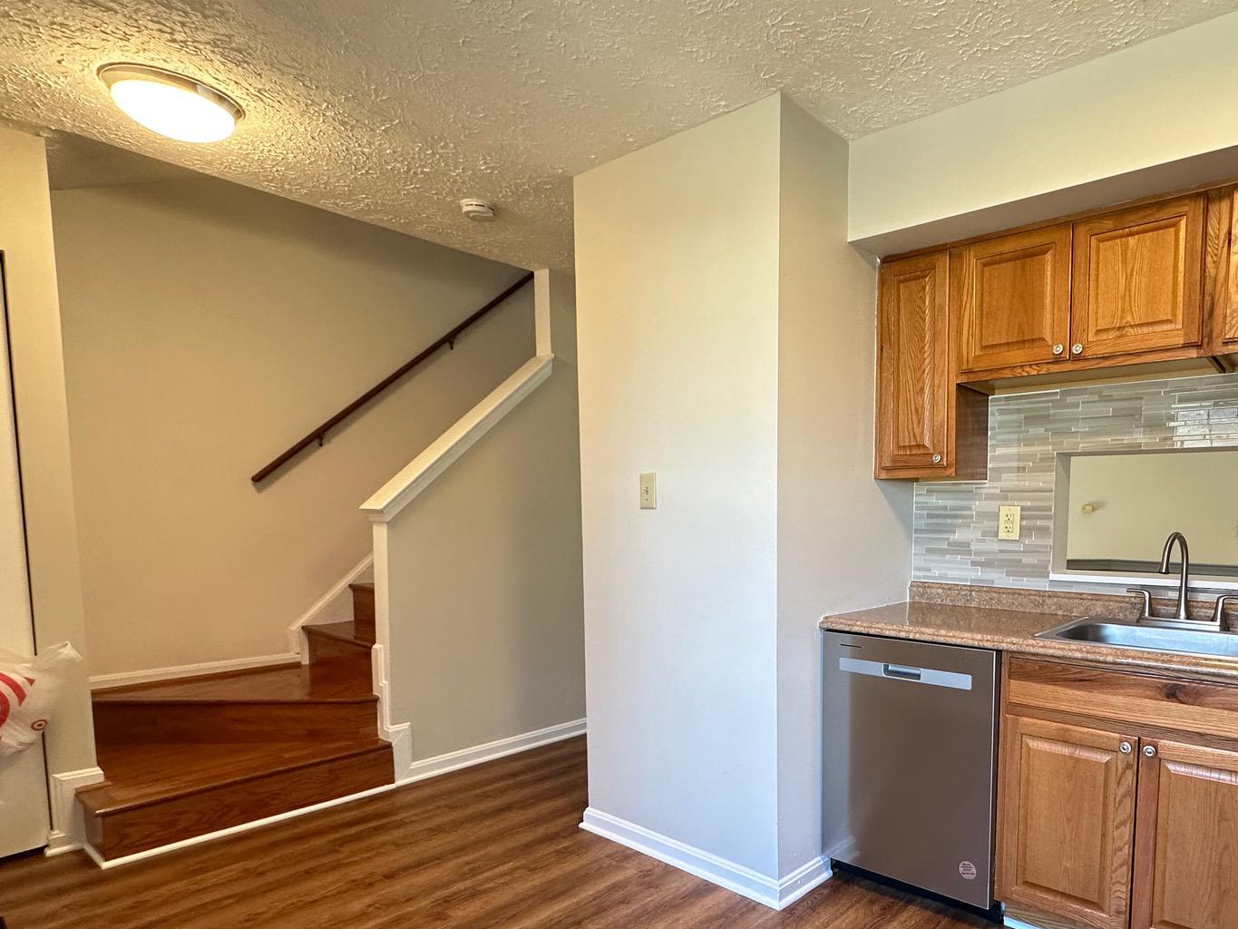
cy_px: 581
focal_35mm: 21
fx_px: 751
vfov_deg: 62.6
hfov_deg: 76.8
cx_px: 813
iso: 160
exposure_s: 1/60
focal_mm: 2.22
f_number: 2.2
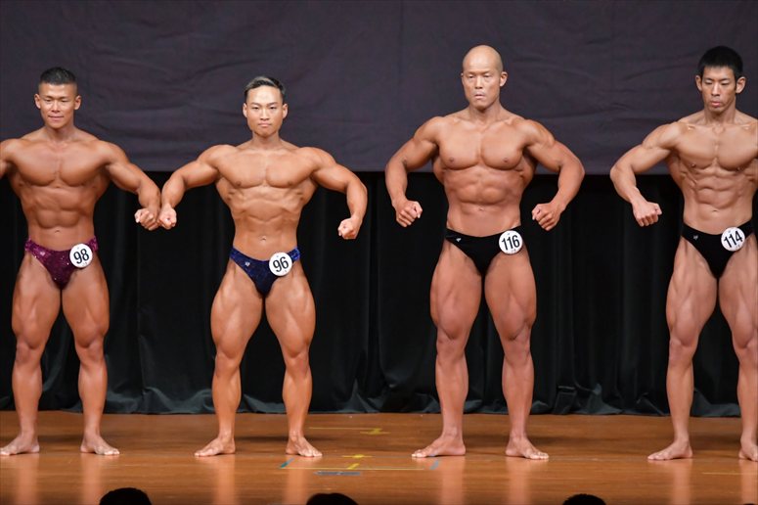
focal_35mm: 270
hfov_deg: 7.6
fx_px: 5682
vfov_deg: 5.1
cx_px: 379
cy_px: 252
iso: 5000
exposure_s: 1/400
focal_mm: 180
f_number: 5.6
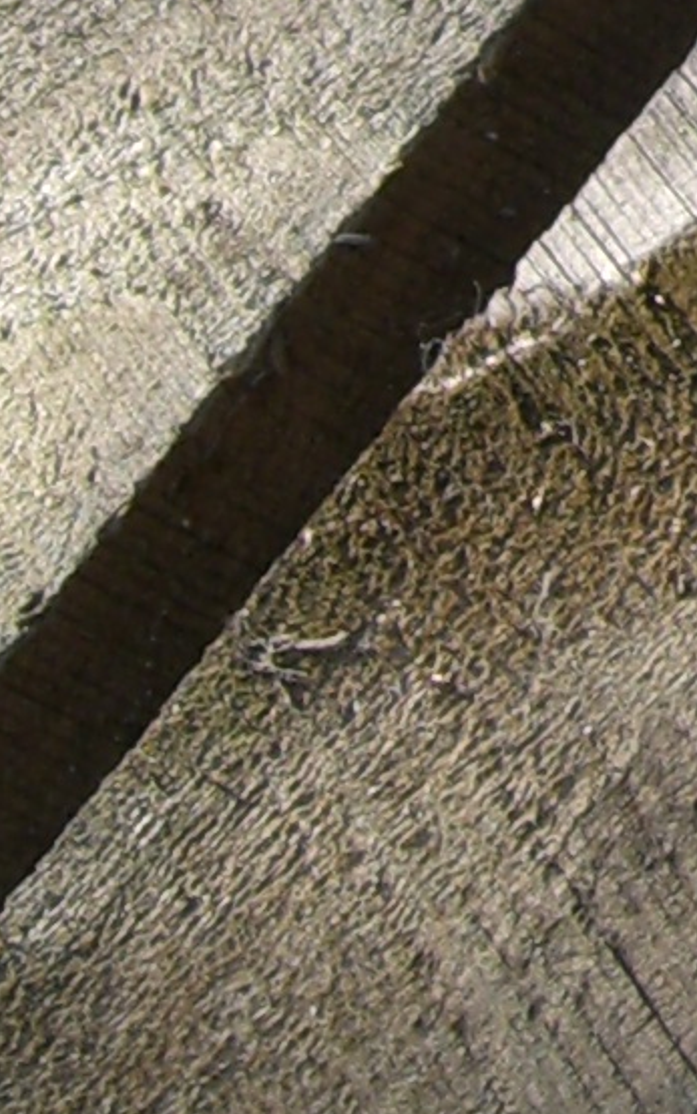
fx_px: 6776
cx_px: 2133
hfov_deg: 5.5
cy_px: -1142
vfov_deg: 8.9
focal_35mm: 223
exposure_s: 1/250
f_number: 4
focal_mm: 7.9
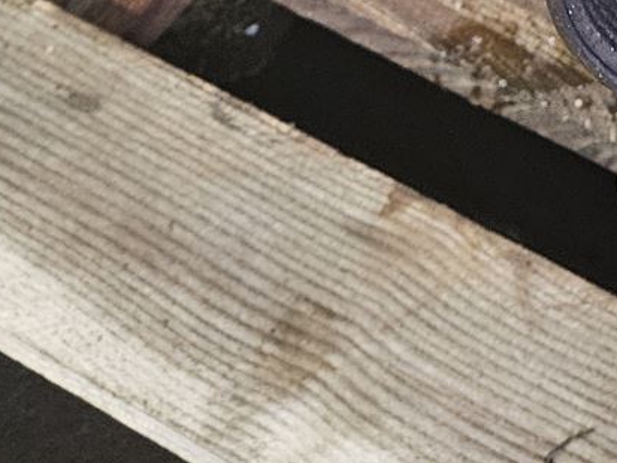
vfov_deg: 11.1
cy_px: -626
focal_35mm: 114
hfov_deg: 16.4
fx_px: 2033
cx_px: 795
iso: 640
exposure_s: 1/25
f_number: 1.8
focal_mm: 5.4
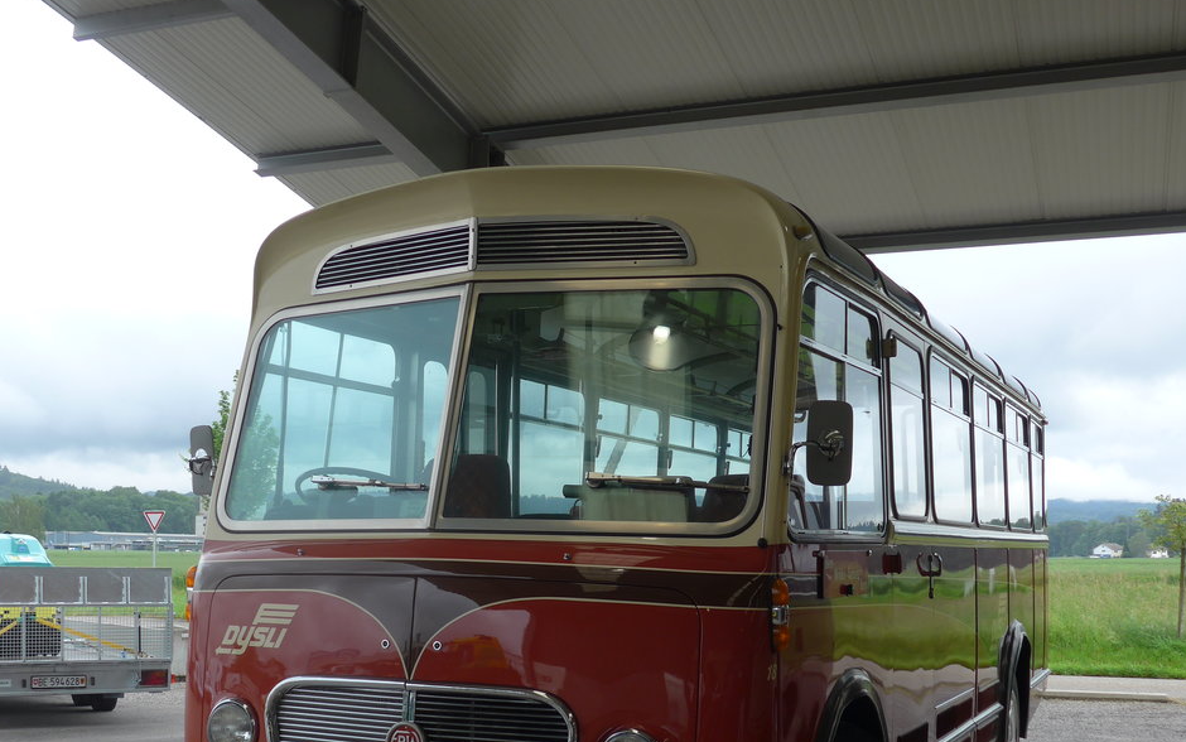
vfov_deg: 27.7
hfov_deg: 43.3
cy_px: 529
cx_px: 484
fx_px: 1487
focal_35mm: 46
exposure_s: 1/250
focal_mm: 7
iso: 80
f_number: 2.8
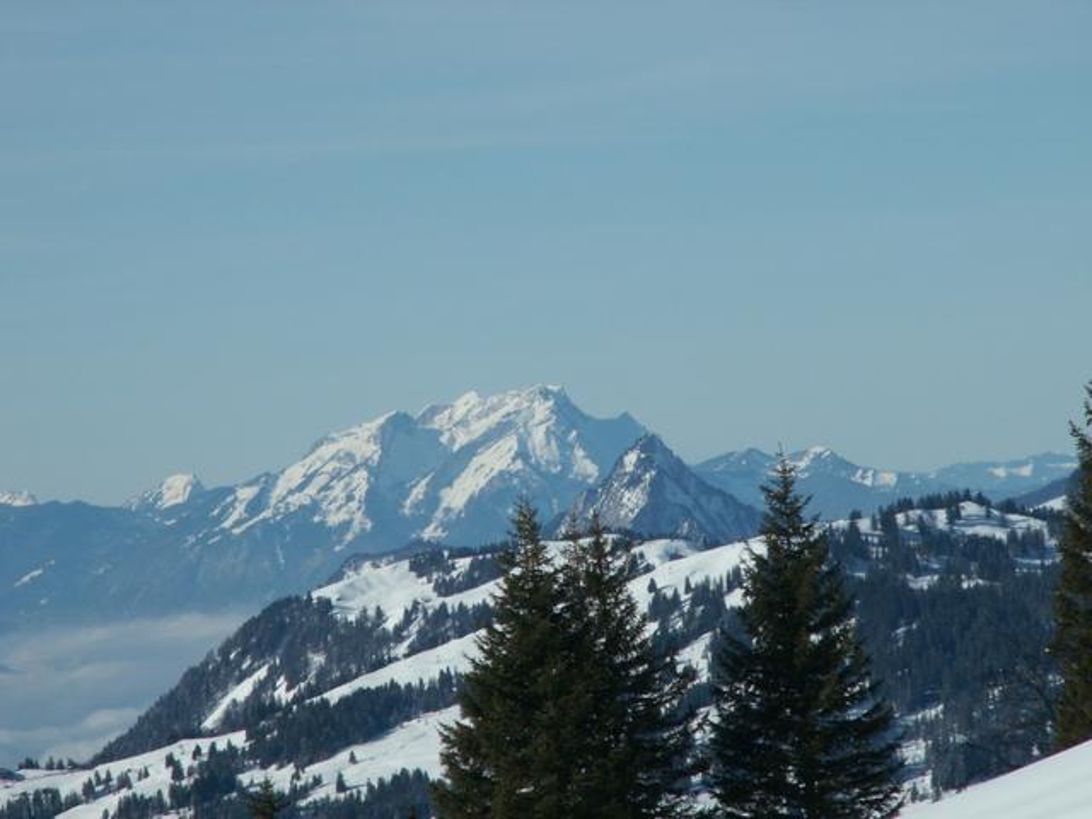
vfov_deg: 6.6
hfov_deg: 8.8
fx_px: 7129
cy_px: 410
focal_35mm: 226
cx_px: 546
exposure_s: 1/320
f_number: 8
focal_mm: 36.93
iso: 50
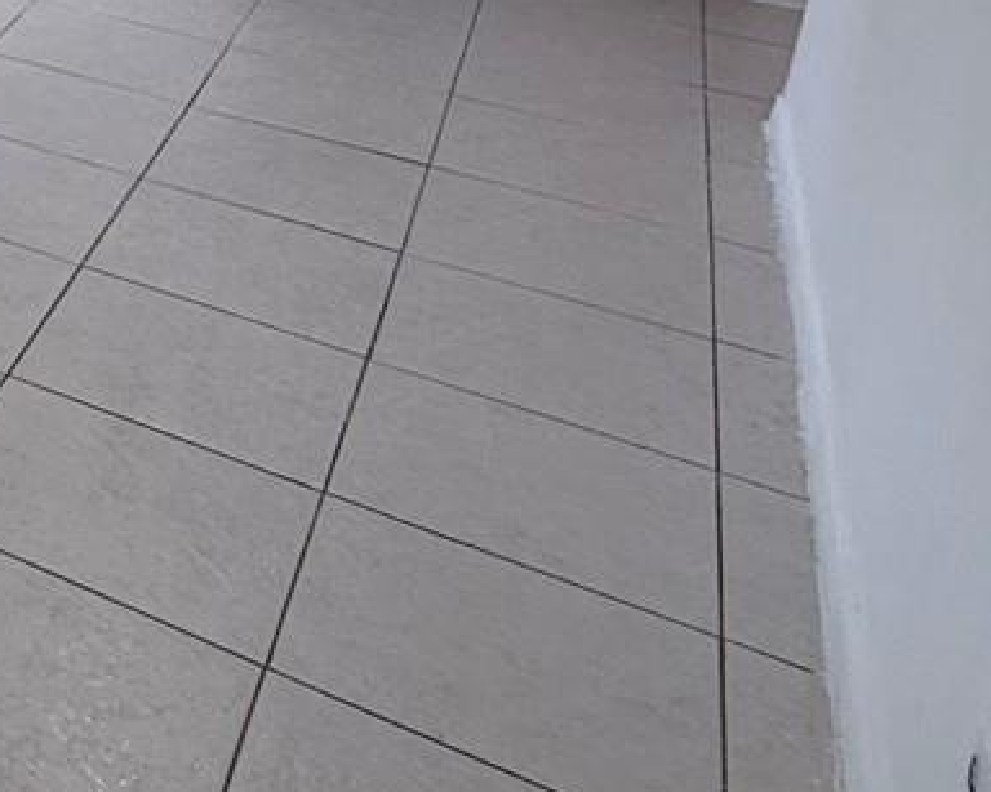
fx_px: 1671
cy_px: -232
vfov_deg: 23.6
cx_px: -738
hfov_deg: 22.1
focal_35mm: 57
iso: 80
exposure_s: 1/120
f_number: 2.2
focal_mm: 2.22
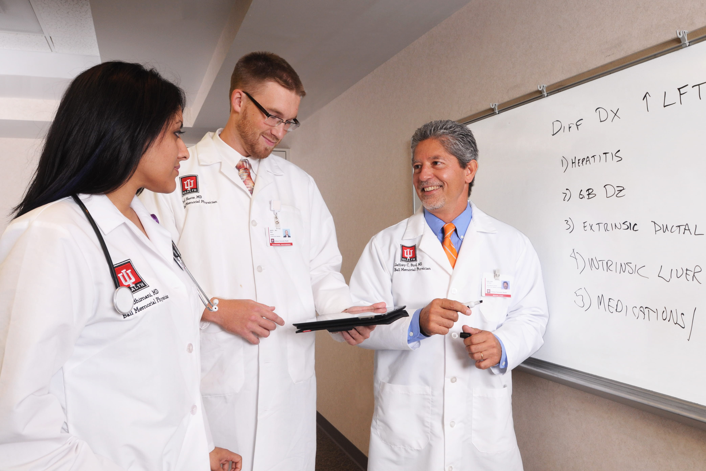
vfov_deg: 50.4
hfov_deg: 70.4
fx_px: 500
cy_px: 236
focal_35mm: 26
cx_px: 353
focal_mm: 17
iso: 320
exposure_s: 1/60
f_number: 8
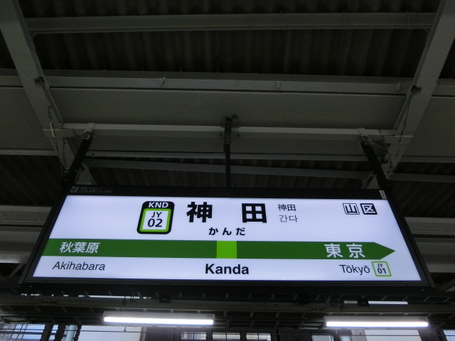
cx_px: 228
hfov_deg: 69.4
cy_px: 170
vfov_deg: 54.9
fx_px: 329
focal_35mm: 25
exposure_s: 1/125
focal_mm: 4.5
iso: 200
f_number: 3.5
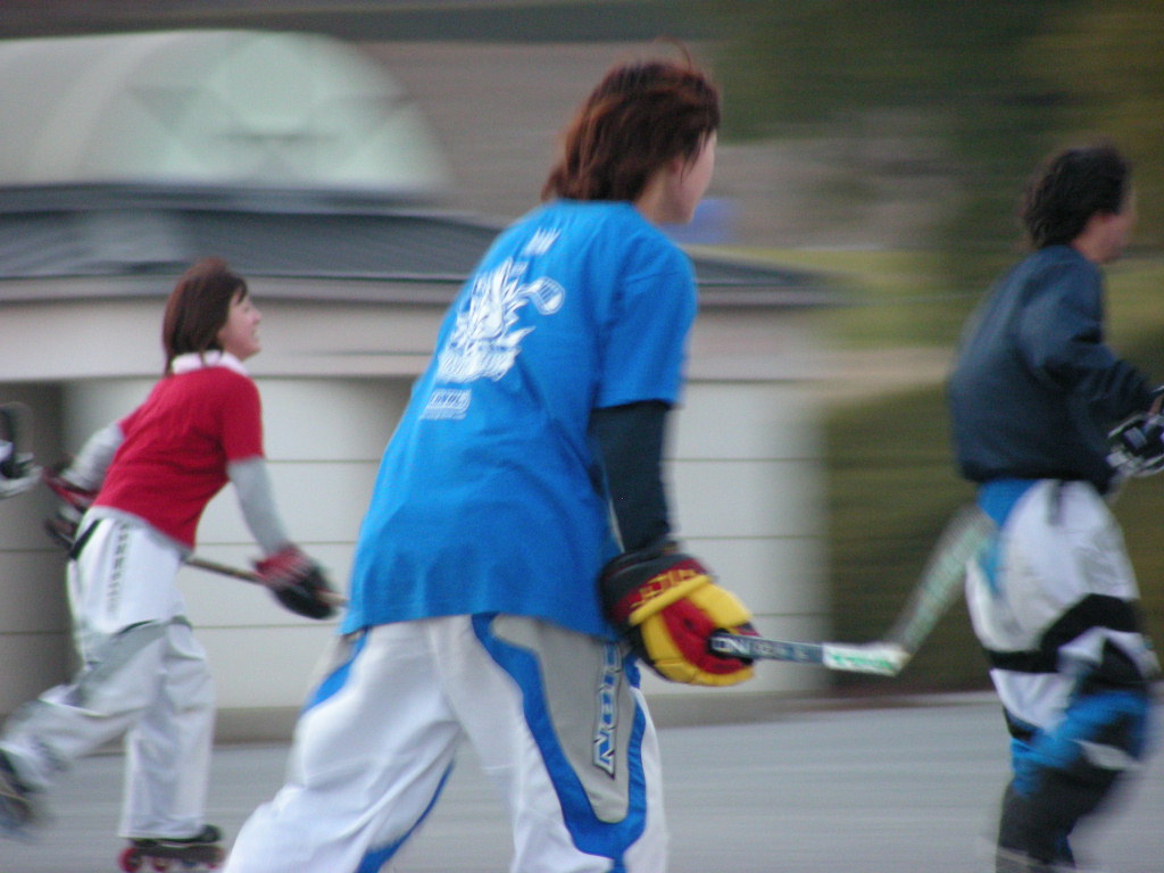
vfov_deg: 3.9
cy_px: 436
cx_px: 582
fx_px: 12778
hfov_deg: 5.2
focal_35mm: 380
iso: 279
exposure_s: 1/15
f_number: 3.5
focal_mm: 63.3
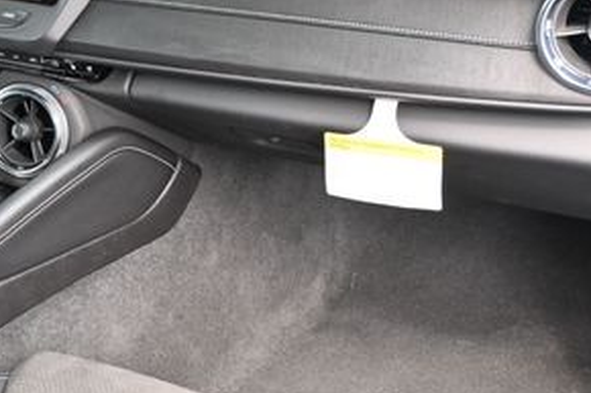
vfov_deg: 21.0
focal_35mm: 65
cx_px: 122
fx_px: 1059
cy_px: 153
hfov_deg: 30.5
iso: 720
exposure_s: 1/125
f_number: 3.8
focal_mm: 19.5
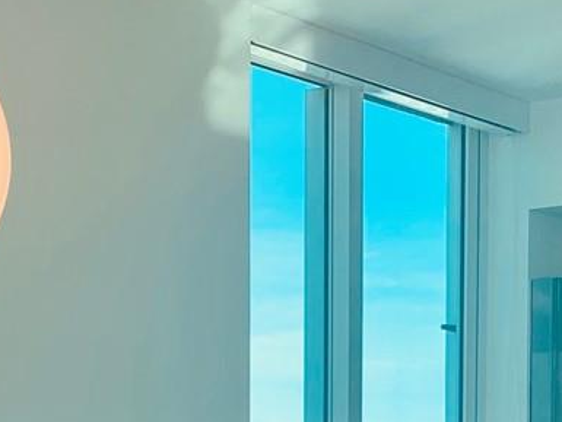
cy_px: 533
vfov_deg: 13.3
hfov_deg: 17.9
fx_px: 1754
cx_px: 521
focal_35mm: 108
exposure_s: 1/573
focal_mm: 4.25
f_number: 1.8
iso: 25
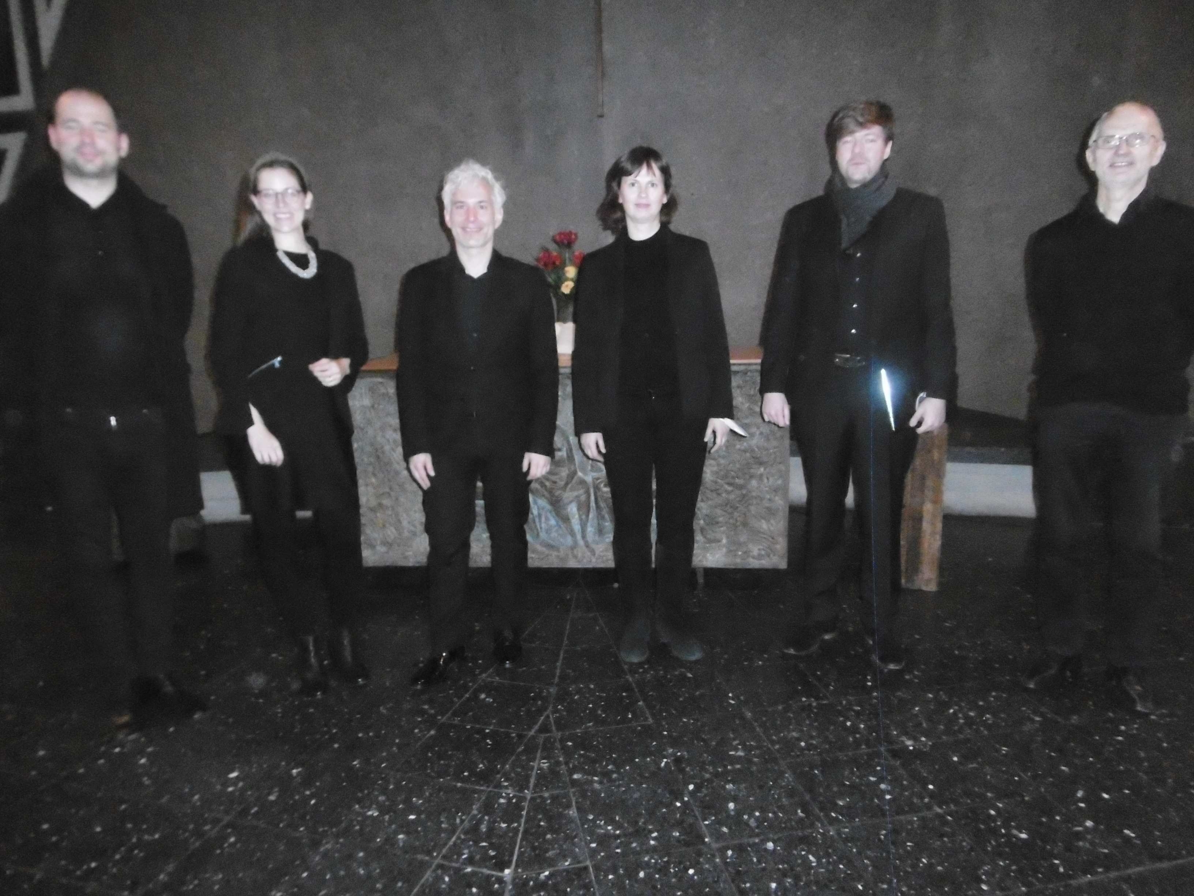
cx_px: 597
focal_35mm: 24
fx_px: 828
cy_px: 448
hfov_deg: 71.6
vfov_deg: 56.8
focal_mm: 4.3
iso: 1600
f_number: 3.1
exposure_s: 1/60
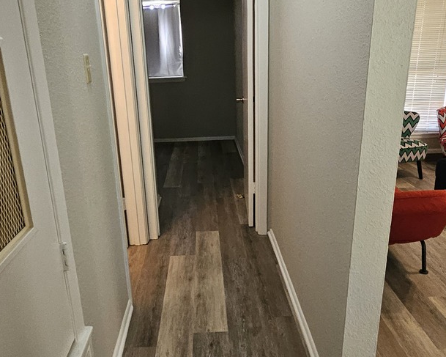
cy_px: 181
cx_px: 192
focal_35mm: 30
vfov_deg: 48.5
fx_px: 396
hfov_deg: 58.5
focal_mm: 1.74
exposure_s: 1/60
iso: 320
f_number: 2.2
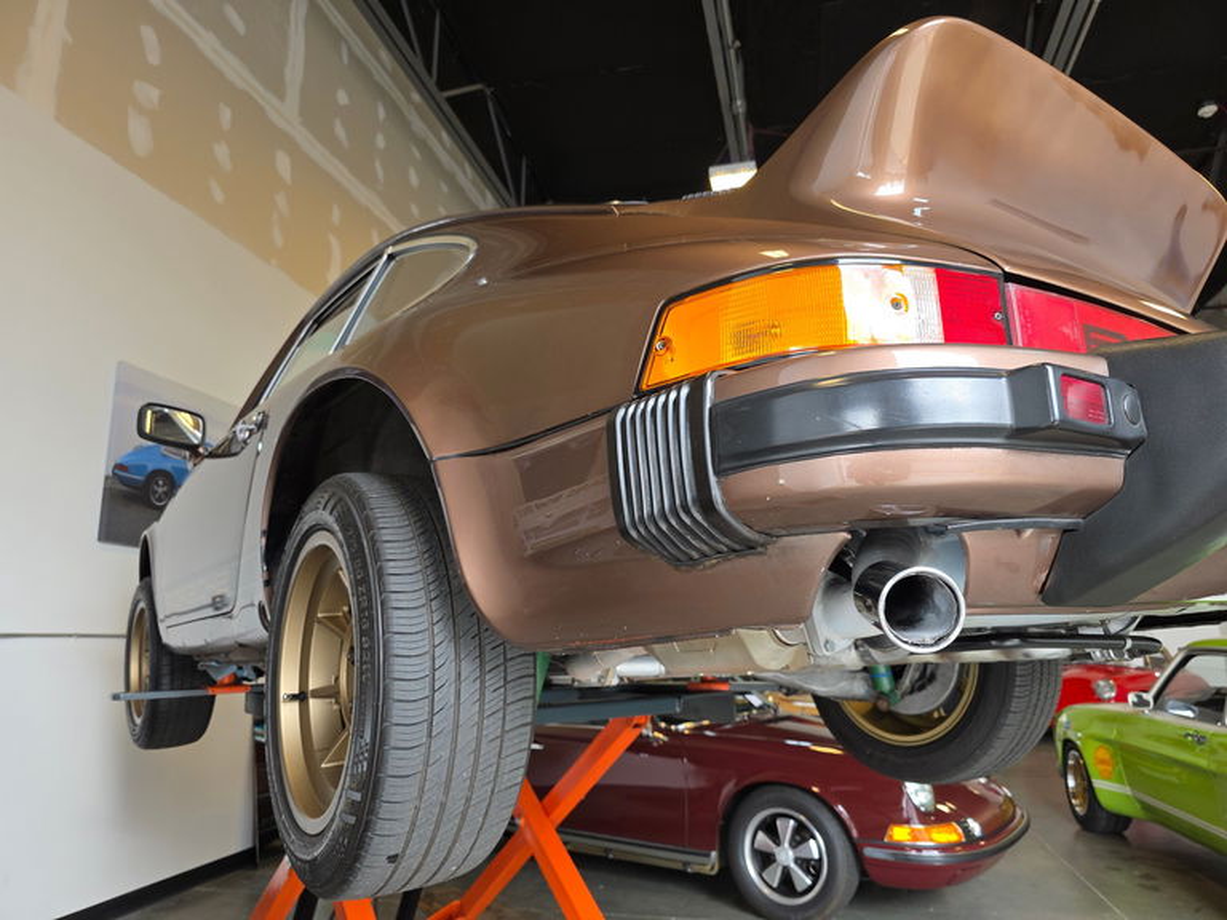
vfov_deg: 58.9
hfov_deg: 73.9
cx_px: 614
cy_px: 460
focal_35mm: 23
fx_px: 815
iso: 80
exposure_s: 1/120
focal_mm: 6.3
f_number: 1.7
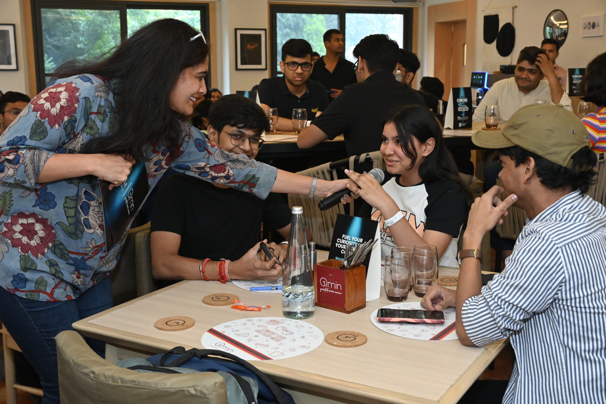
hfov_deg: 45.7
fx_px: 720
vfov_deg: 31.4
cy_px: 202
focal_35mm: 43
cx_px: 303
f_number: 5.6
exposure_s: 1/60
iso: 2000
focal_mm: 28.5
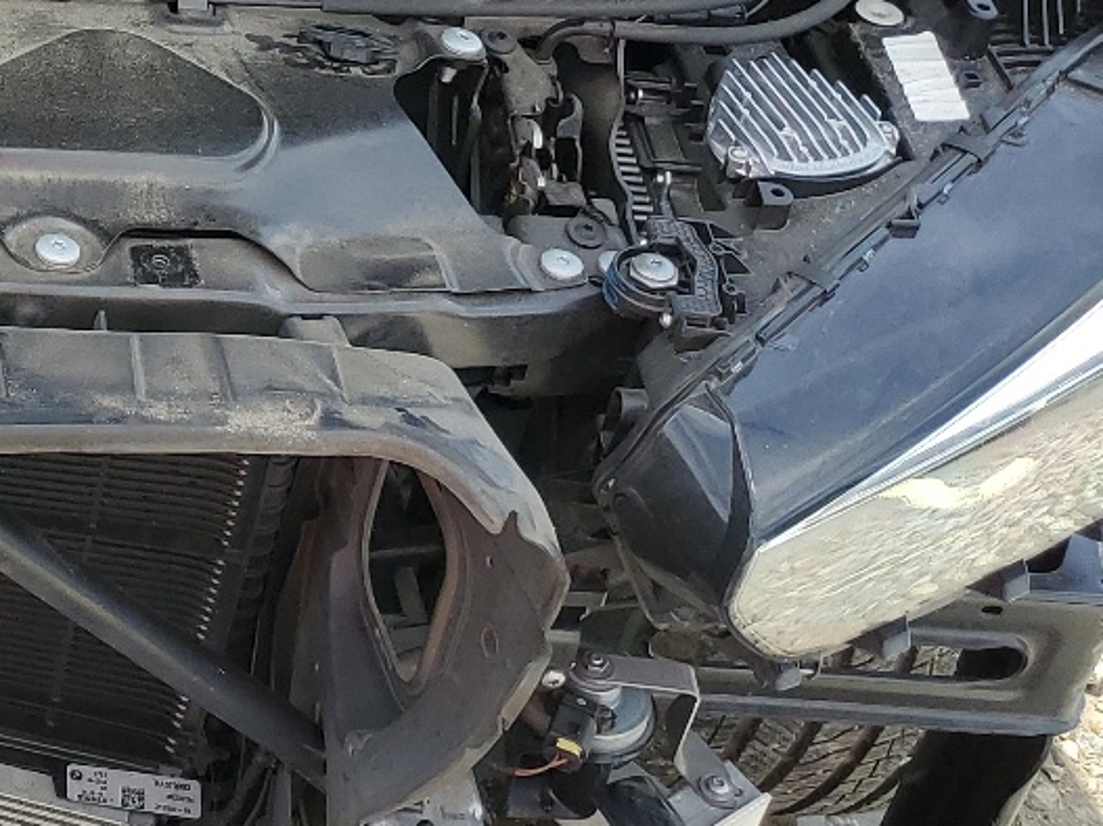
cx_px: -324
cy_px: 54
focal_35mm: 79
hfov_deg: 22.2
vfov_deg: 18.3
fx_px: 2517
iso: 50
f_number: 1.5
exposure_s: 1/909
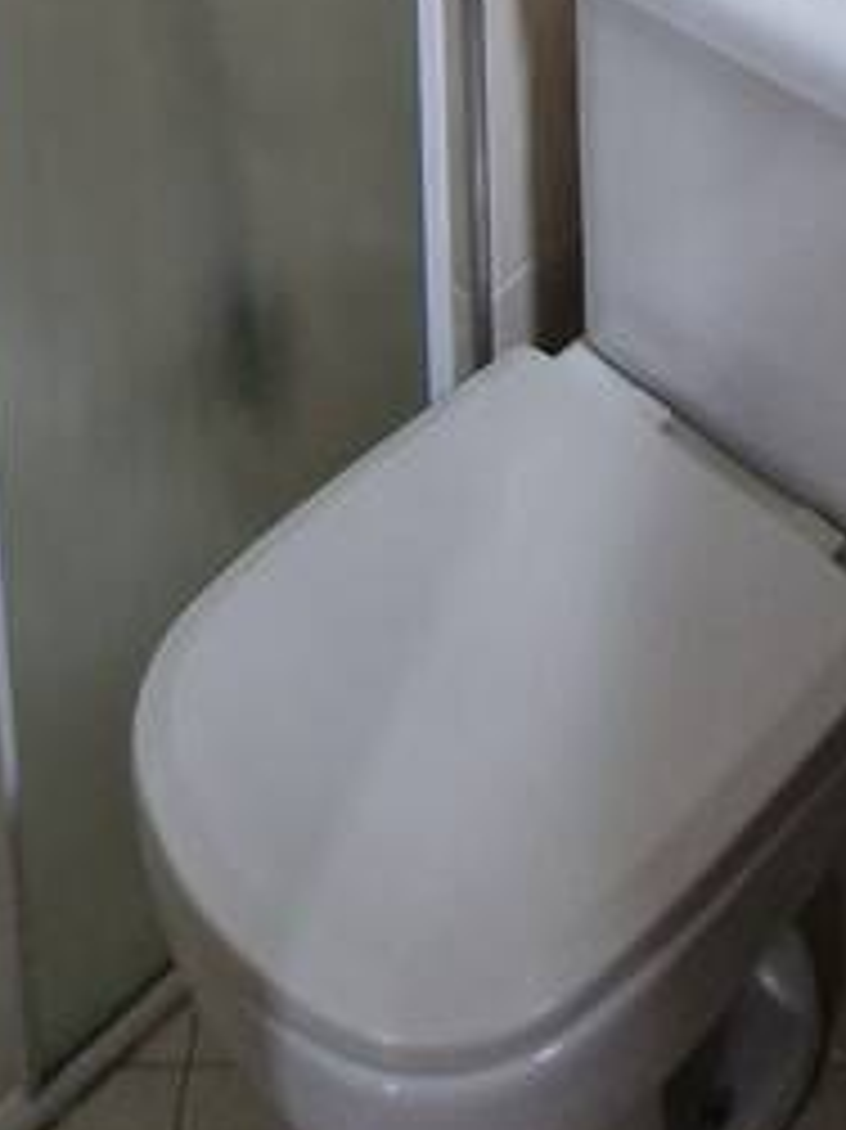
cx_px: 549
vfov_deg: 24.1
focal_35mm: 56
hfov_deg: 26.0
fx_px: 1826
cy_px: -698
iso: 320
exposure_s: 1/30
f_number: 2.2
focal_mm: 1.74
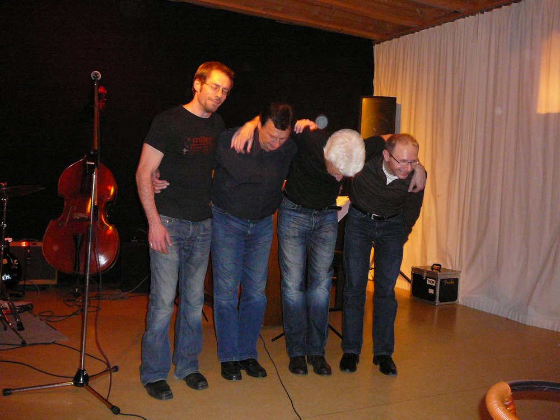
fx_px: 566
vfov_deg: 40.7
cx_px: 280
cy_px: 210
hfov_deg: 52.6
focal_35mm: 35
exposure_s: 1/30
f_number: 2.8
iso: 400
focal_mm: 5.2
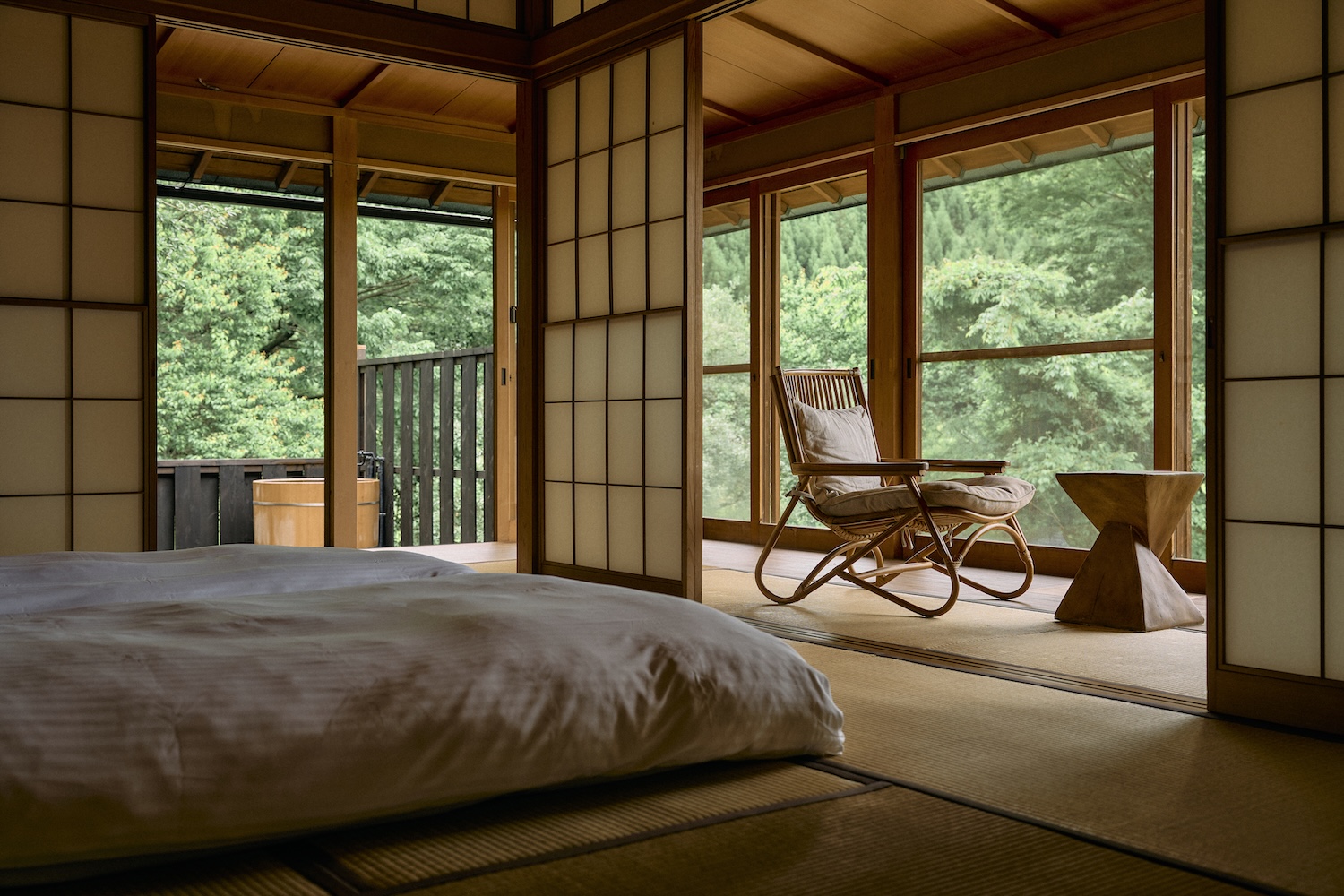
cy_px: 448
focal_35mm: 35
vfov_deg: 37.9
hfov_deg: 54.4
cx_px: 672
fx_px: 1307
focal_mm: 35
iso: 200
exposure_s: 1/100
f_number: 4
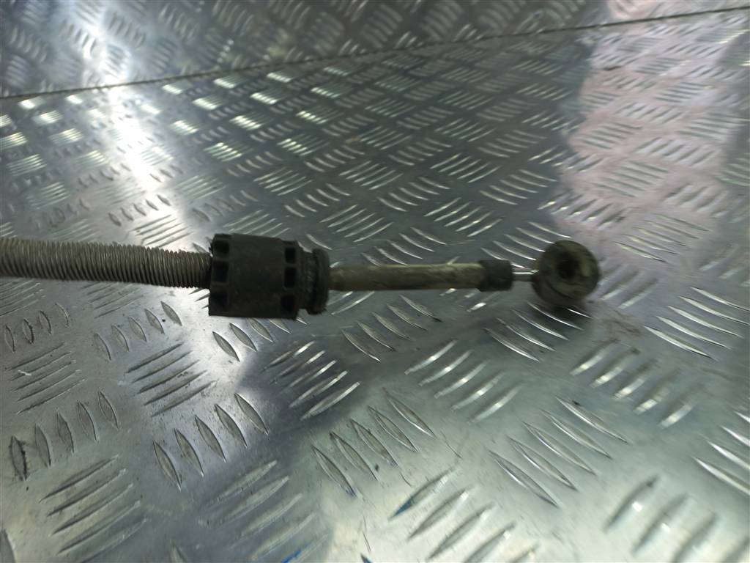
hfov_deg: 69.4
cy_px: 282
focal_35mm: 25
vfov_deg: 54.9
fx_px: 542
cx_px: 375
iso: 40
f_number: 1.8
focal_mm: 4.6
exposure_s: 1/50
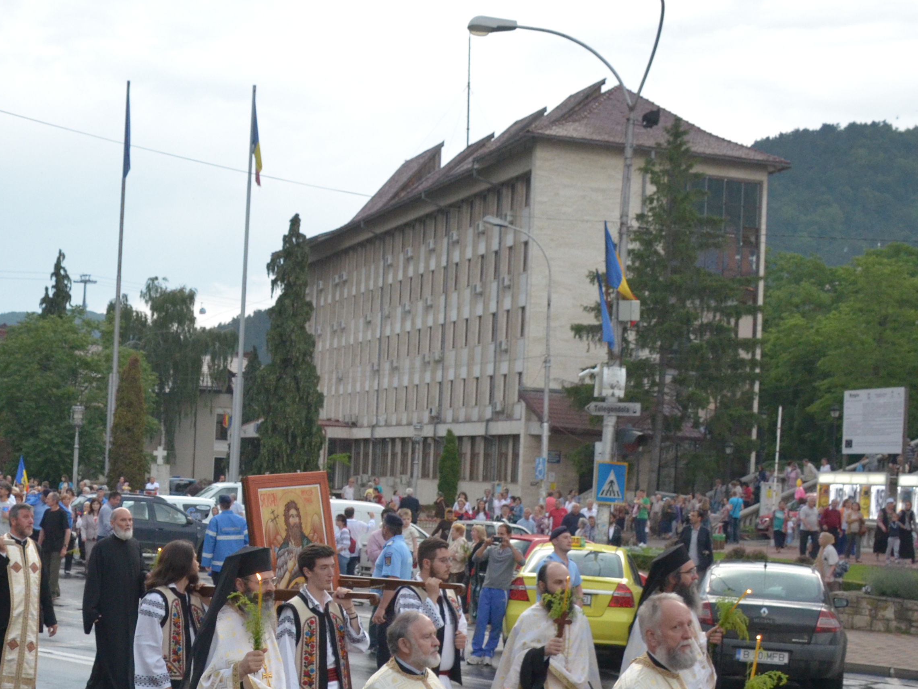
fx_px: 1485
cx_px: 177
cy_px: 487
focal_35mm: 56
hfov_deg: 33.3
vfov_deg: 25.9
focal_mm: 18
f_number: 4
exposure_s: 1/320
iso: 1600
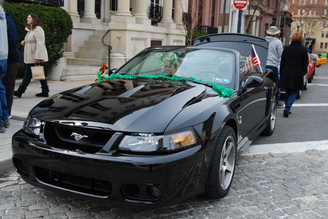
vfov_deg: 34.3
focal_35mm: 39
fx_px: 356
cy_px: 110
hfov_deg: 49.5
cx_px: 164
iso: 200
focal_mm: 26
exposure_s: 1/250
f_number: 8
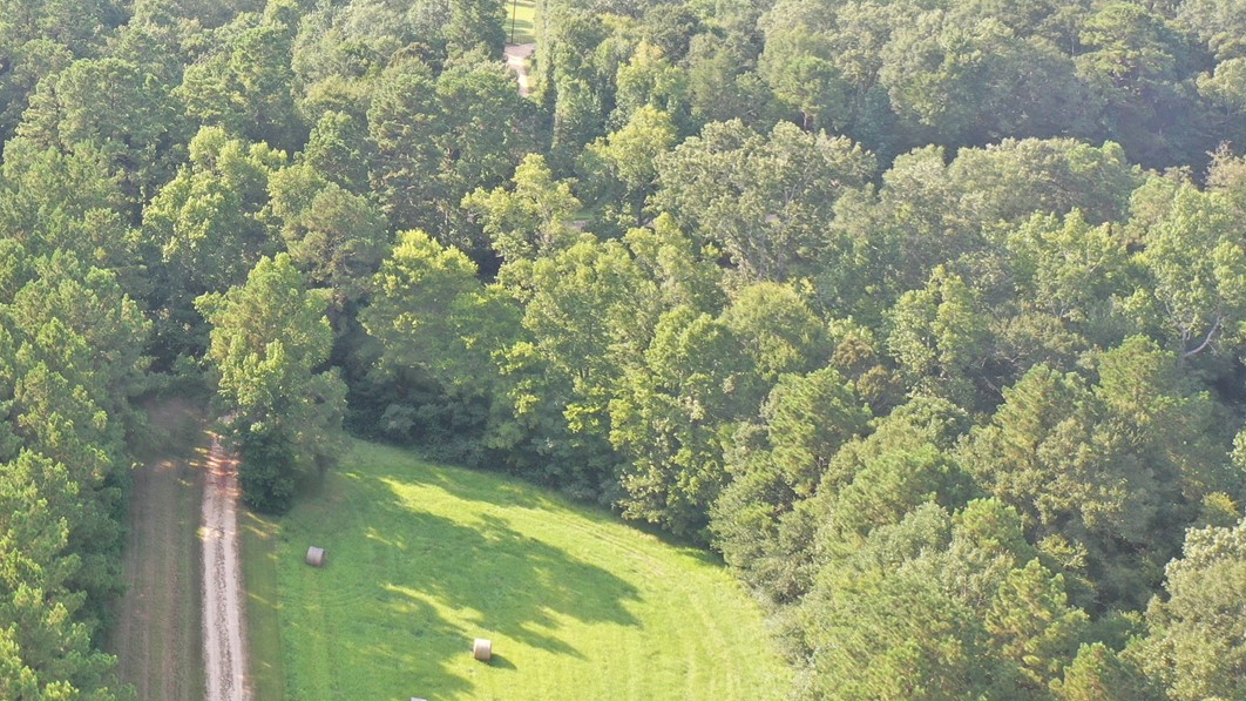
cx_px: 54
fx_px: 1982
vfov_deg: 19.3
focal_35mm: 60
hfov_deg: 32.6
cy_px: -40
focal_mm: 10.26
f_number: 4.5
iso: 100
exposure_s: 1/120
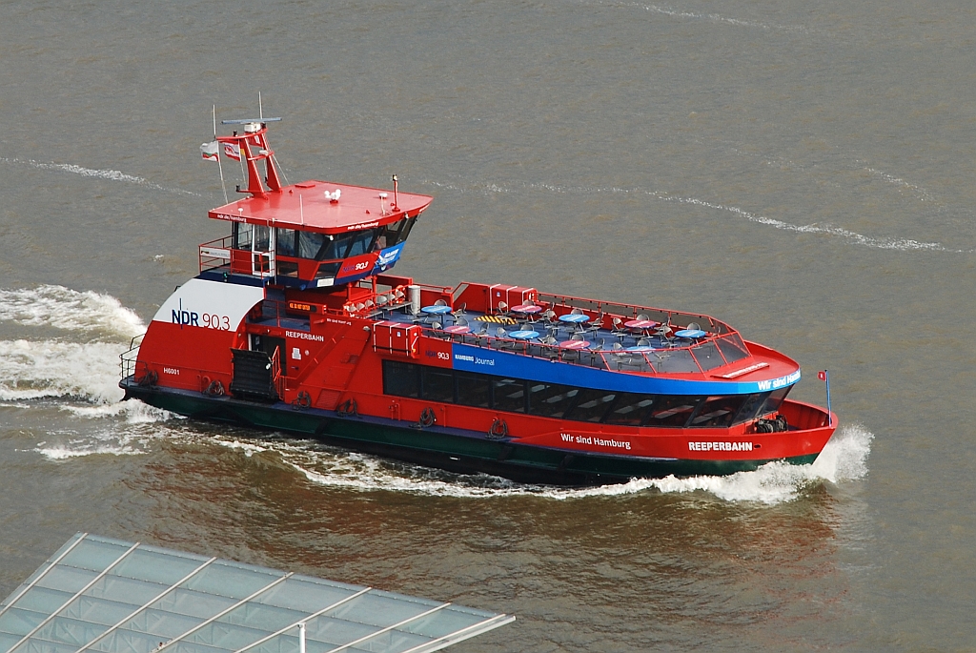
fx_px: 5495
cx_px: 488
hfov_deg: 10.1
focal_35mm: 202
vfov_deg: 6.8
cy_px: 326
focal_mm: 135
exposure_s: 1/125
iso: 200
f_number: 9
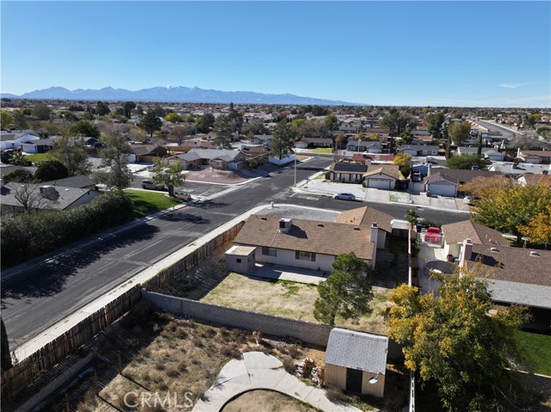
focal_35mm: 24
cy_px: 206
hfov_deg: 71.6
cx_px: 276
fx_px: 382
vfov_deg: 56.8
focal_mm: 12.29
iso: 110
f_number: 2.8
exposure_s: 1/30
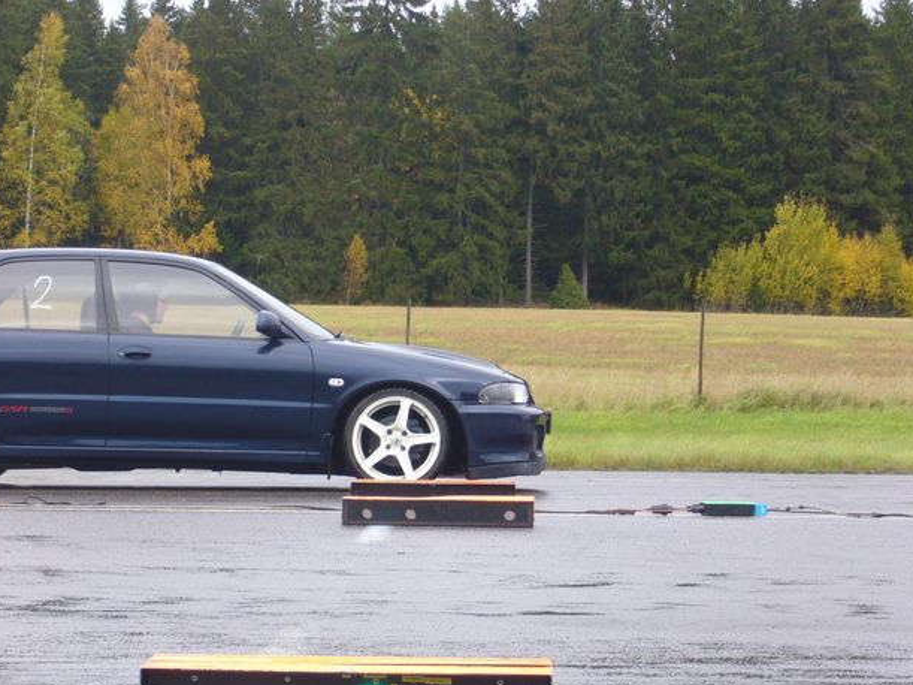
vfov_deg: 13.5
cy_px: 357
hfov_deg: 17.9
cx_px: 463
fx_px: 2901
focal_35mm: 110
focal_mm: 17.4
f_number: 5
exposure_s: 1/40
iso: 80
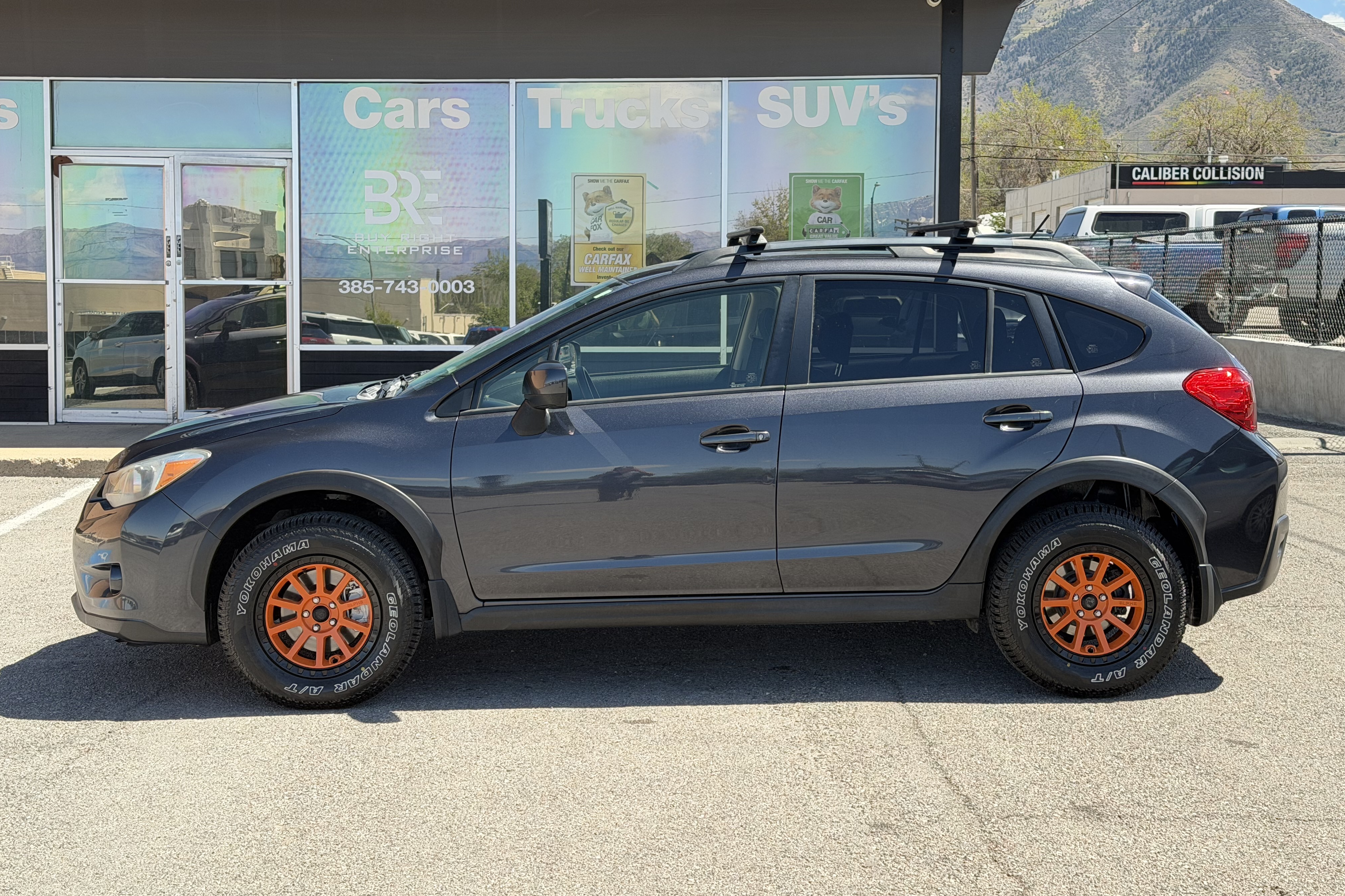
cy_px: 396
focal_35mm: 50
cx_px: 672
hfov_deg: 39.6
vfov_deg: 27.0
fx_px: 1868
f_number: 1.78
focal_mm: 6.76
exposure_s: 1/455
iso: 80
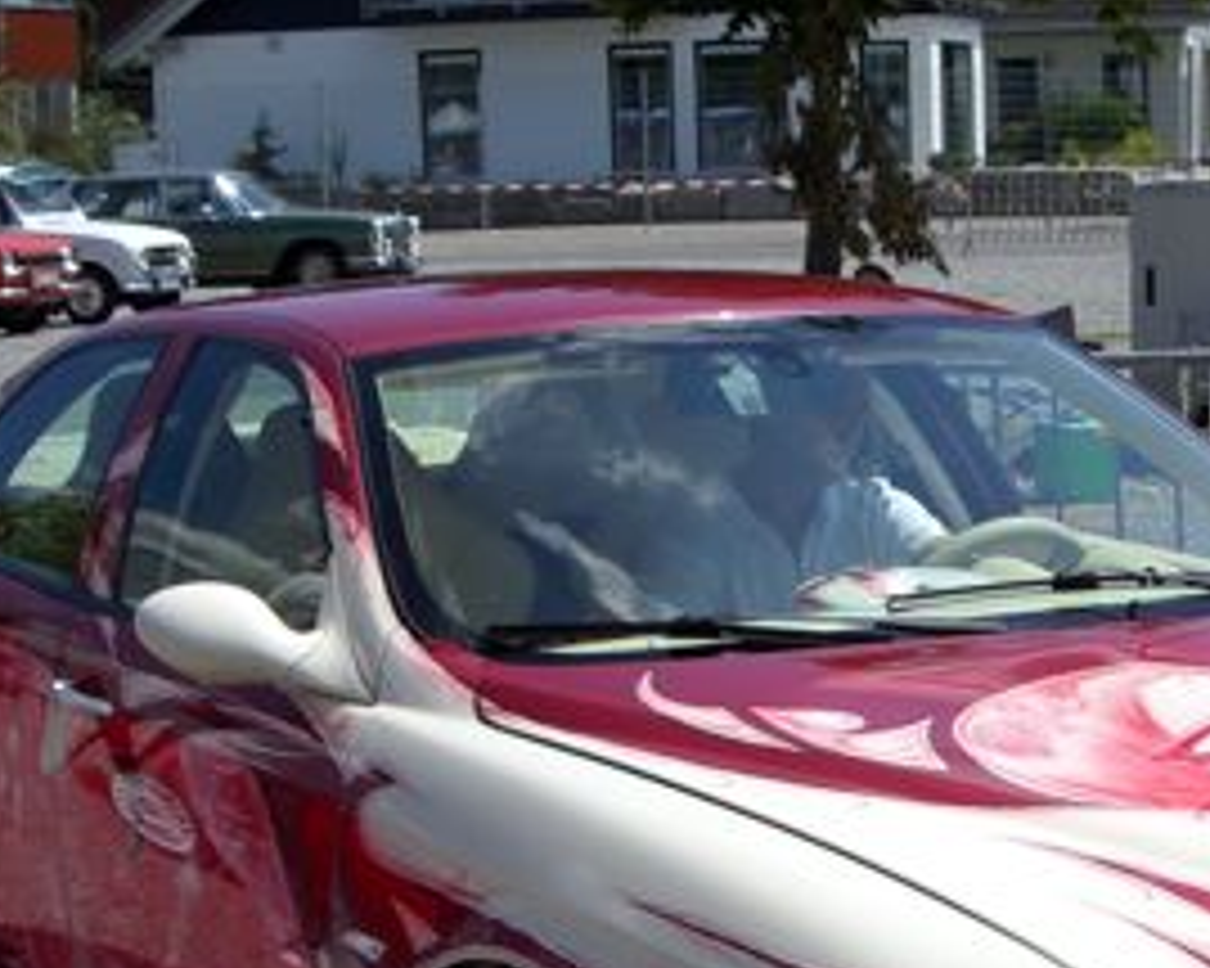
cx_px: 936
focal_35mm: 109
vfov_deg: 14.0
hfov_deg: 17.5
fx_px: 3902
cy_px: 918
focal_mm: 7.6
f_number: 4.8
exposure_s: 1/800
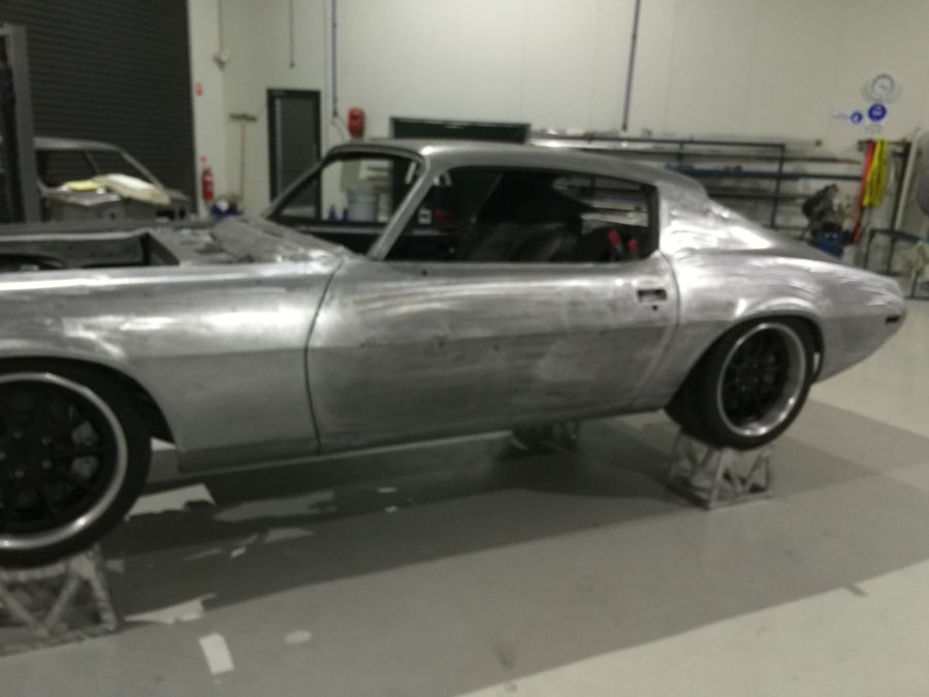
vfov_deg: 48.2
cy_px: 348
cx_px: 464
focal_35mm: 29
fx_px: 778
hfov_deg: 61.7
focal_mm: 4.15
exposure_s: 1/17
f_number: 2.2
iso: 64
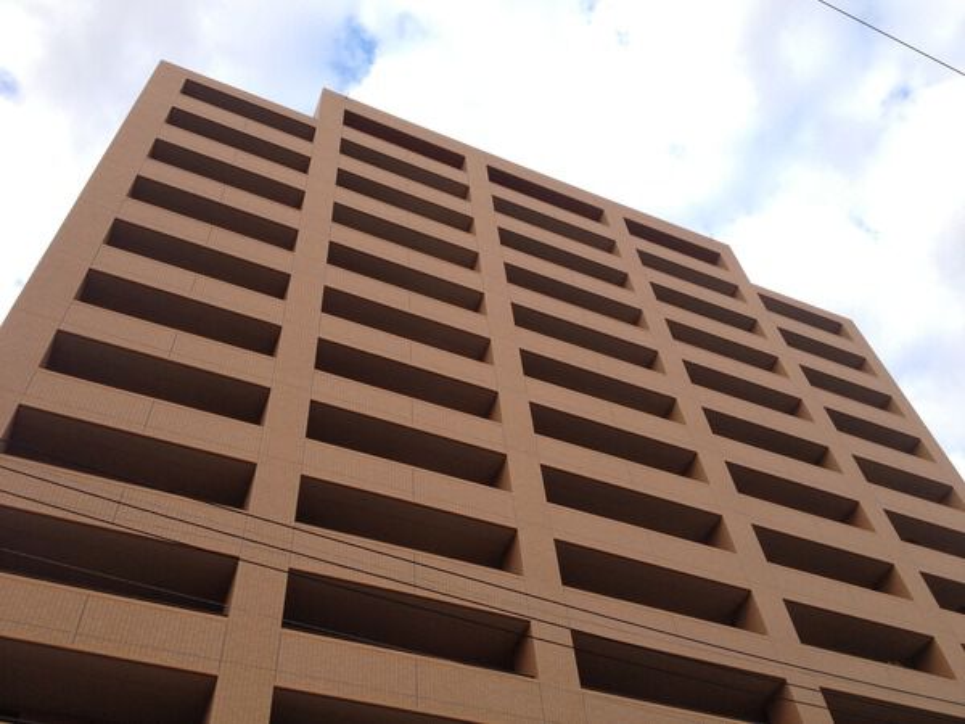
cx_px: 482
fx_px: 976
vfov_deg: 40.7
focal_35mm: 35
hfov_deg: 52.6
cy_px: 362
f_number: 2.4
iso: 50
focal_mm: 4.28
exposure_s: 1/300
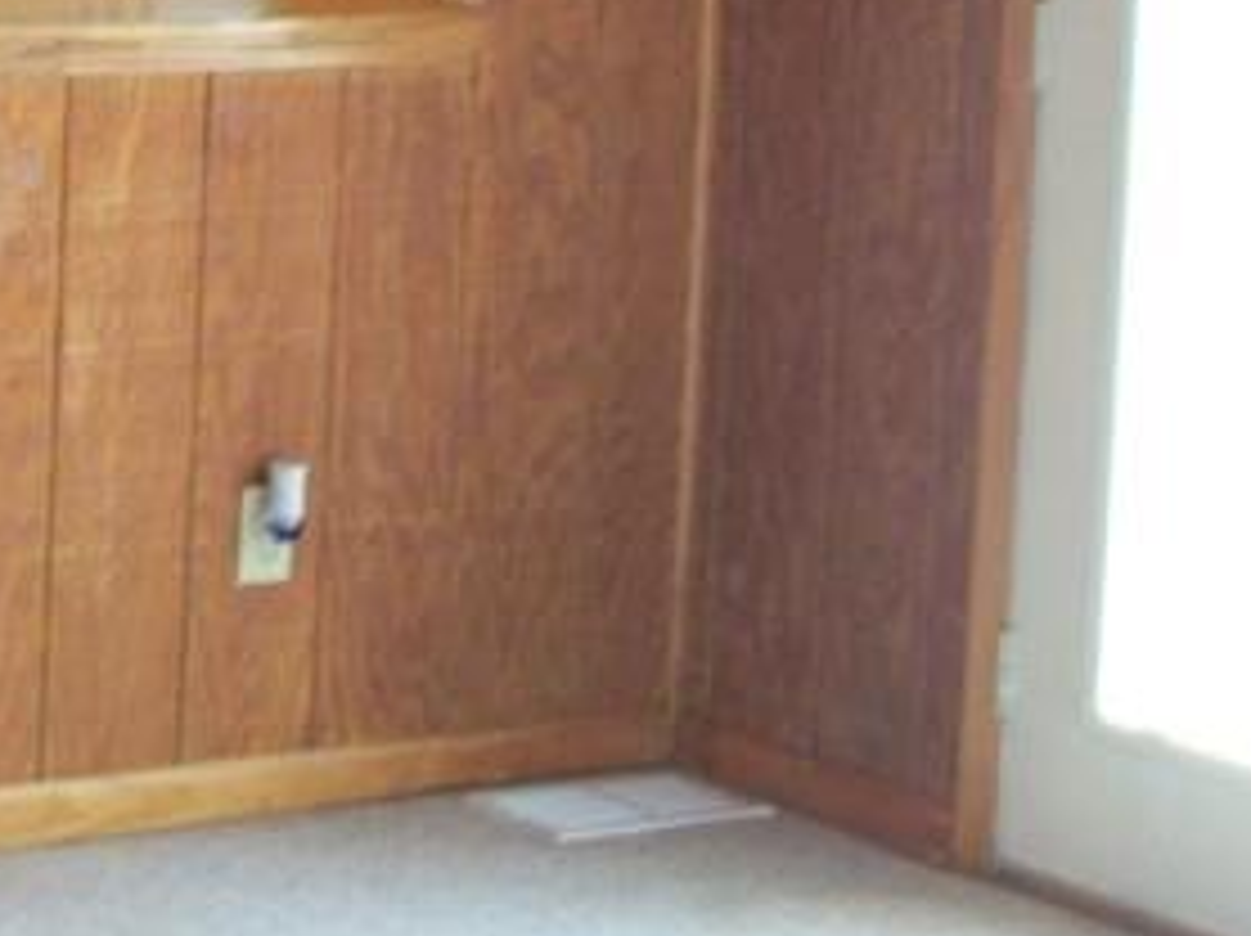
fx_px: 4261
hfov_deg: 16.0
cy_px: -104
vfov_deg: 12.3
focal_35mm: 118
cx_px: -261
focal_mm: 5.7
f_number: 2.9
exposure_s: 1/50
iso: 160
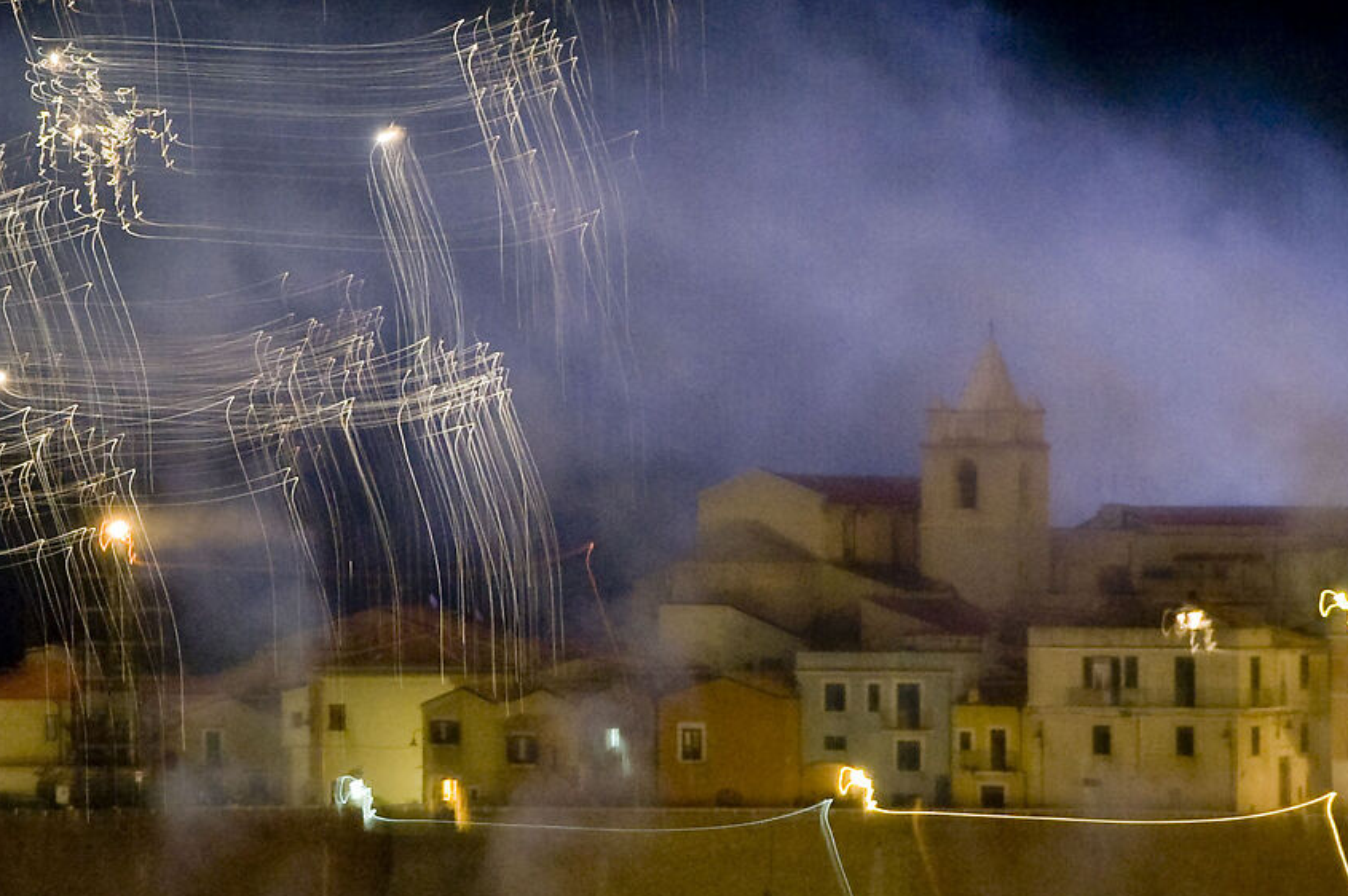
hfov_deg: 9.7
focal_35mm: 213
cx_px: 644
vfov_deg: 6.4
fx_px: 7969
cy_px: 508
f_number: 8
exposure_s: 2
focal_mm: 75
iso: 250
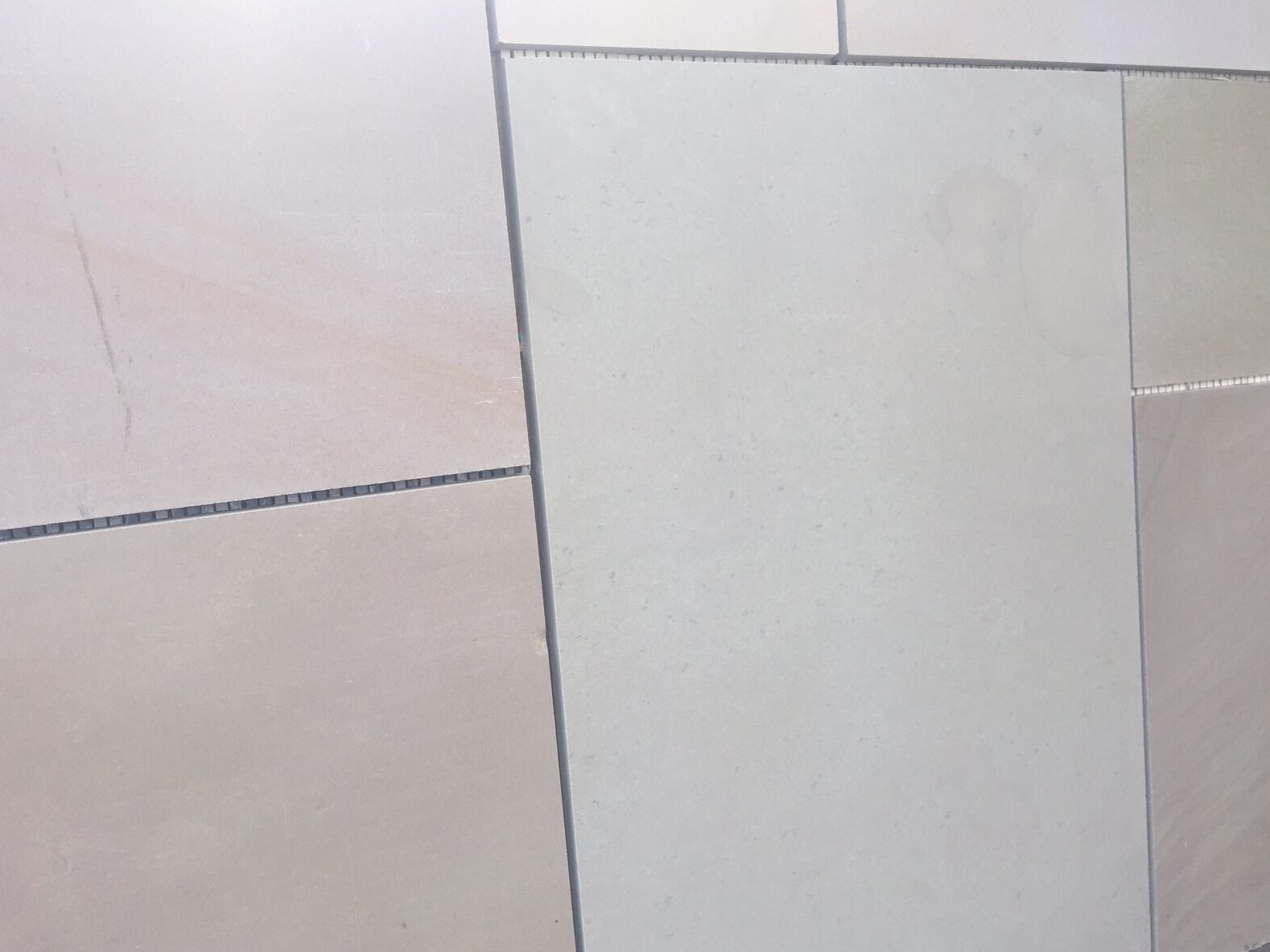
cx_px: 619
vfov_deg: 46.8
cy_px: 483
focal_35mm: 30
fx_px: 1100
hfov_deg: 60.0
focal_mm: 4.15
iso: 32
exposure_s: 1/455
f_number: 2.2
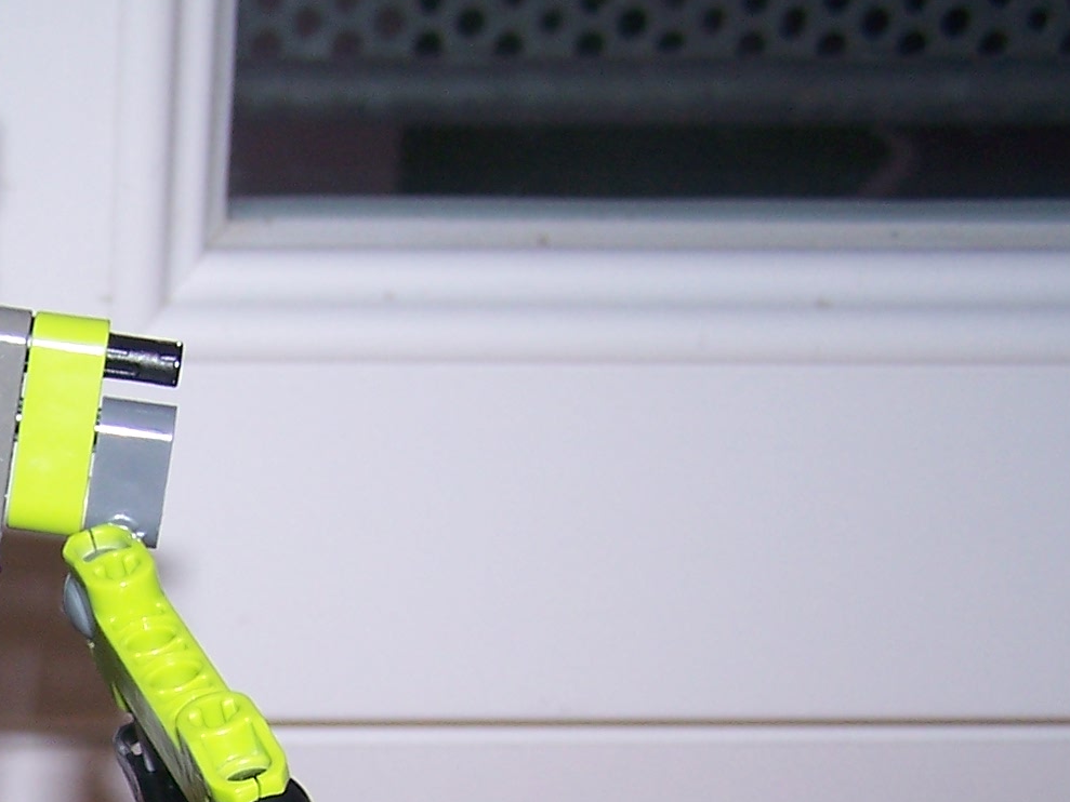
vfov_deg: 14.6
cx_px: -294
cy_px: 888
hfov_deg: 18.5
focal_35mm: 99
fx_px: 3061
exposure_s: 1/60
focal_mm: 6.3
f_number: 2.8
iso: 80
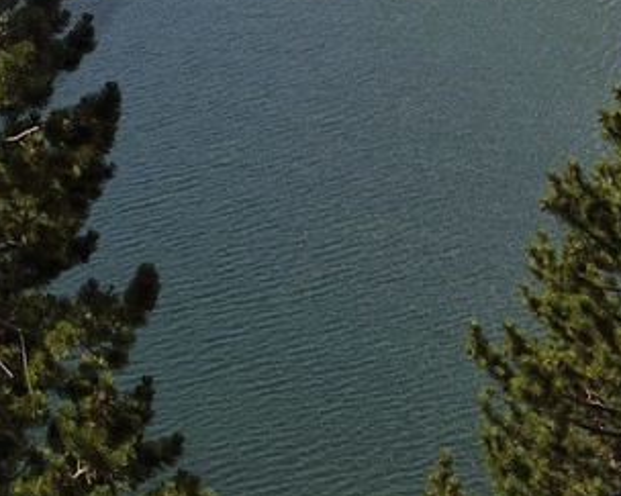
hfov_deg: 11.7
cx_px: -607
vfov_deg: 9.8
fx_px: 2719
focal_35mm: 148
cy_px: -446
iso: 200
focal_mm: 30
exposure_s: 1/250
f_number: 13
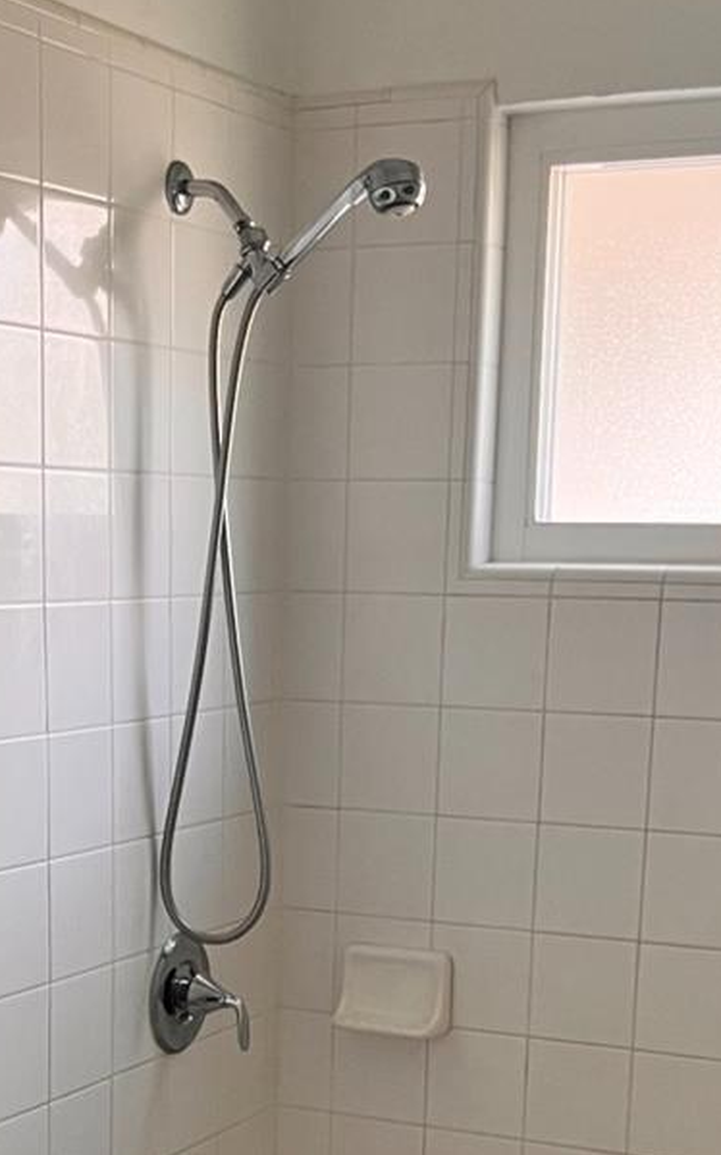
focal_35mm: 69
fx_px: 2171
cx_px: 227
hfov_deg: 18.8
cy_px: 1051
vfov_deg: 28.6
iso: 125
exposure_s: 1/65
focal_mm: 5.1
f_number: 1.6
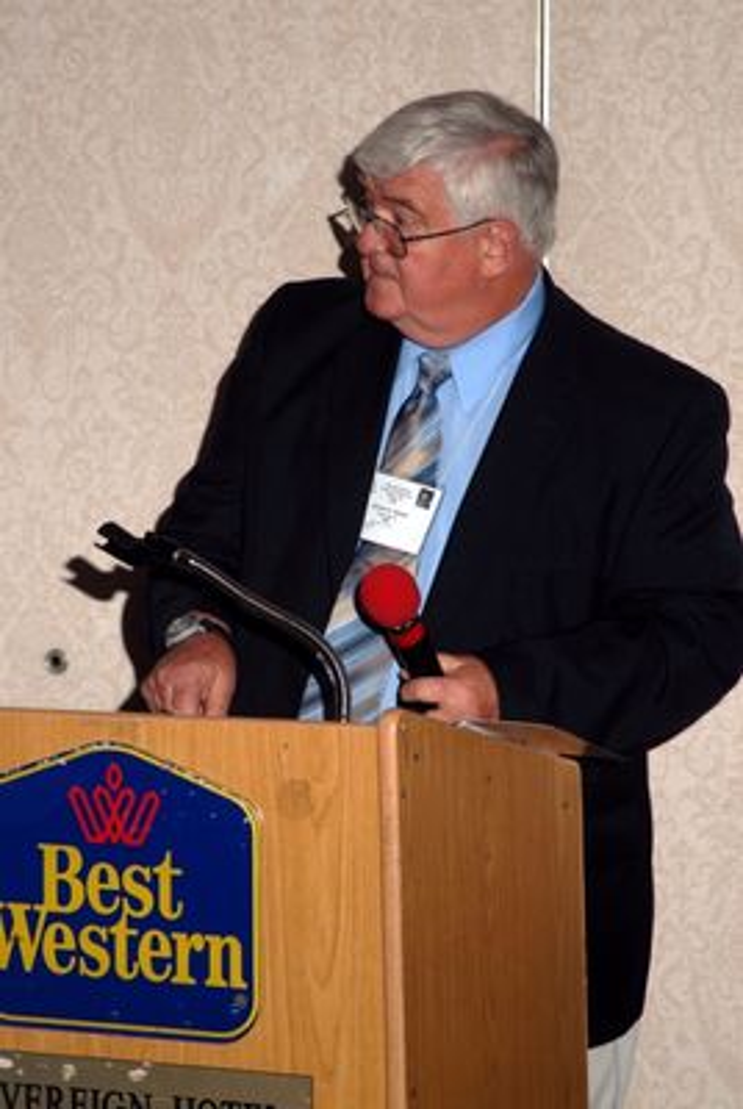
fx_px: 5553
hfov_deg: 7.7
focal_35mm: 180
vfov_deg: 11.4
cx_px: 372
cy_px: 554
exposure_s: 1/60
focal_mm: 120
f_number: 5.6
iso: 100
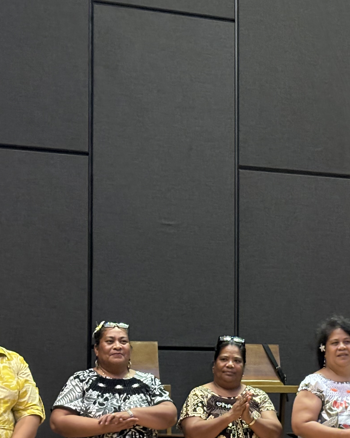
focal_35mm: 104
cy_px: 322
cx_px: 329
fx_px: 1347
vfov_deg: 18.4
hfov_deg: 14.6
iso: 400
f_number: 1.6
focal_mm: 5.96
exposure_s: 1/20
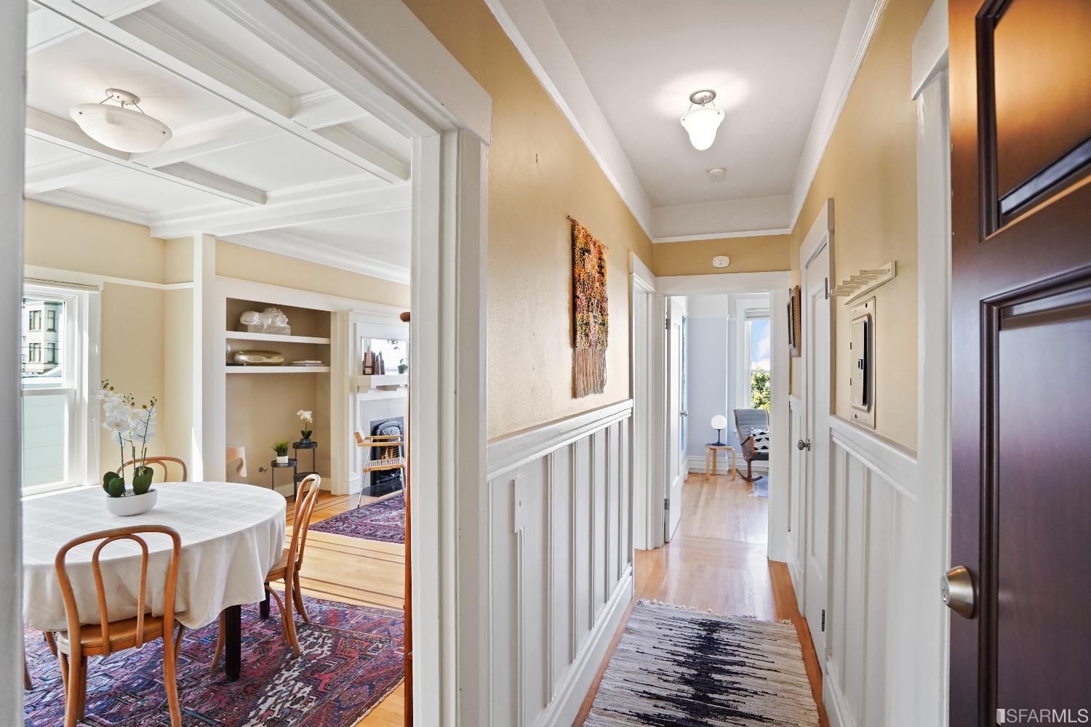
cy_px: 364
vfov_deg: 73.7
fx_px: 485
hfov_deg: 96.7
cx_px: 546
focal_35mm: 16
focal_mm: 16
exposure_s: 1/60
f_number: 5.6
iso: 1250
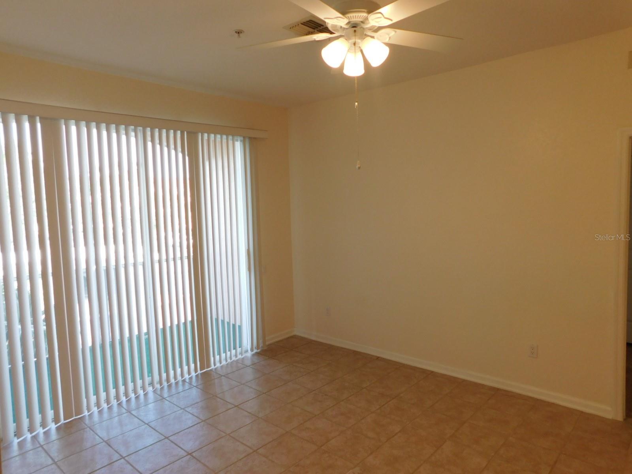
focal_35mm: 23
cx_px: 316
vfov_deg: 58.9
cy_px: 237
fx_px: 420
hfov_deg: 73.9
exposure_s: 1/50
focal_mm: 4
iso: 125
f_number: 3
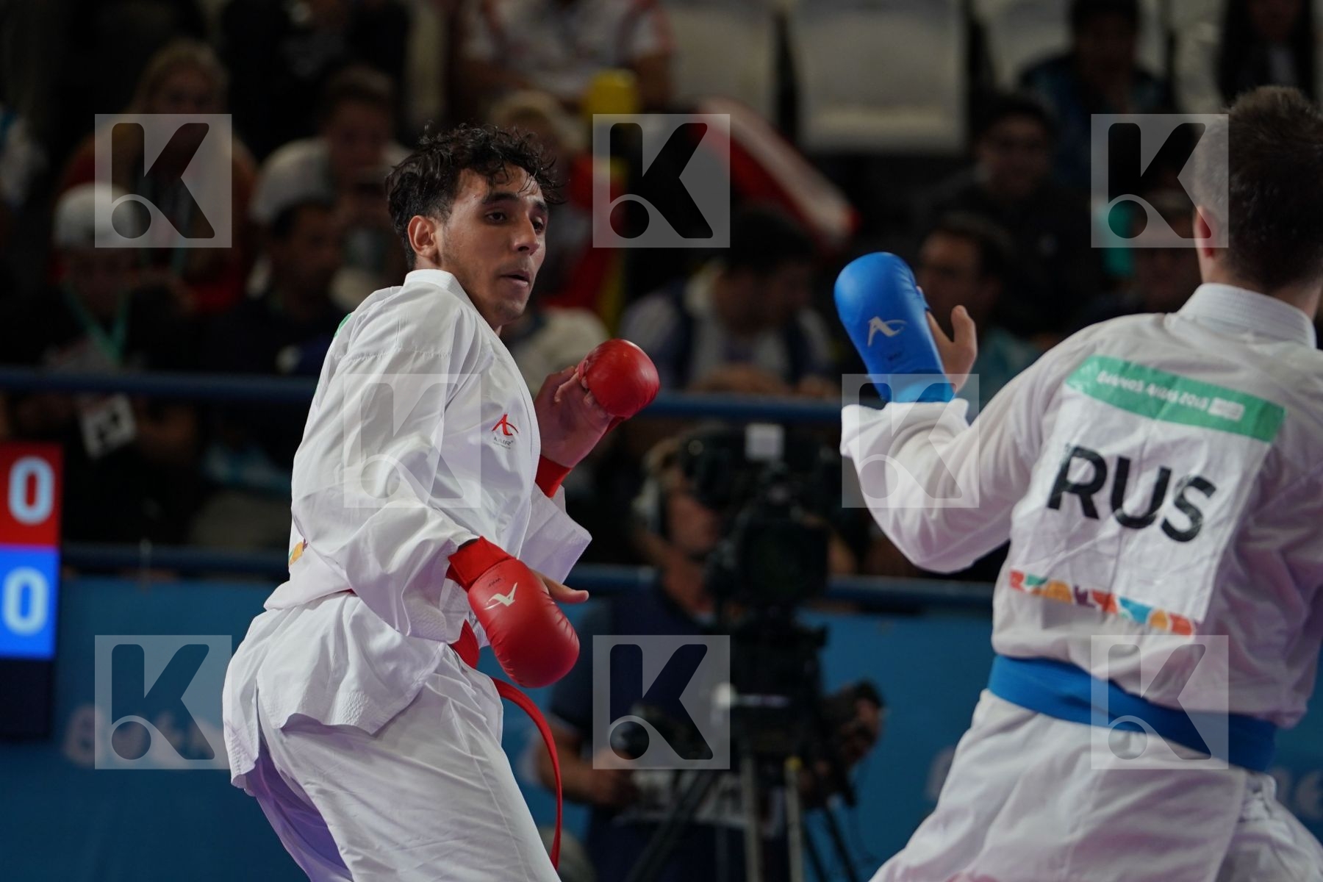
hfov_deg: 7.5
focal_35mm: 276
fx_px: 10142
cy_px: 441
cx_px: 662
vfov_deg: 5.0
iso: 640
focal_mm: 184
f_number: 2.8
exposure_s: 1/1000
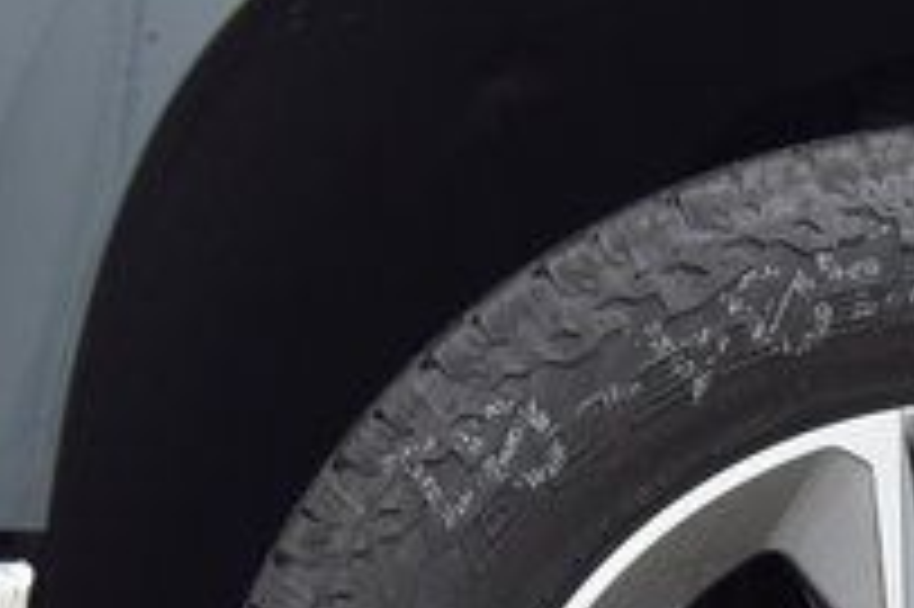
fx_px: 4200
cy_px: 939
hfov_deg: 12.2
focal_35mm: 166
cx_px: 995
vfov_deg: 8.1
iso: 1600
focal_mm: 35
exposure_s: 1/60
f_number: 3.5
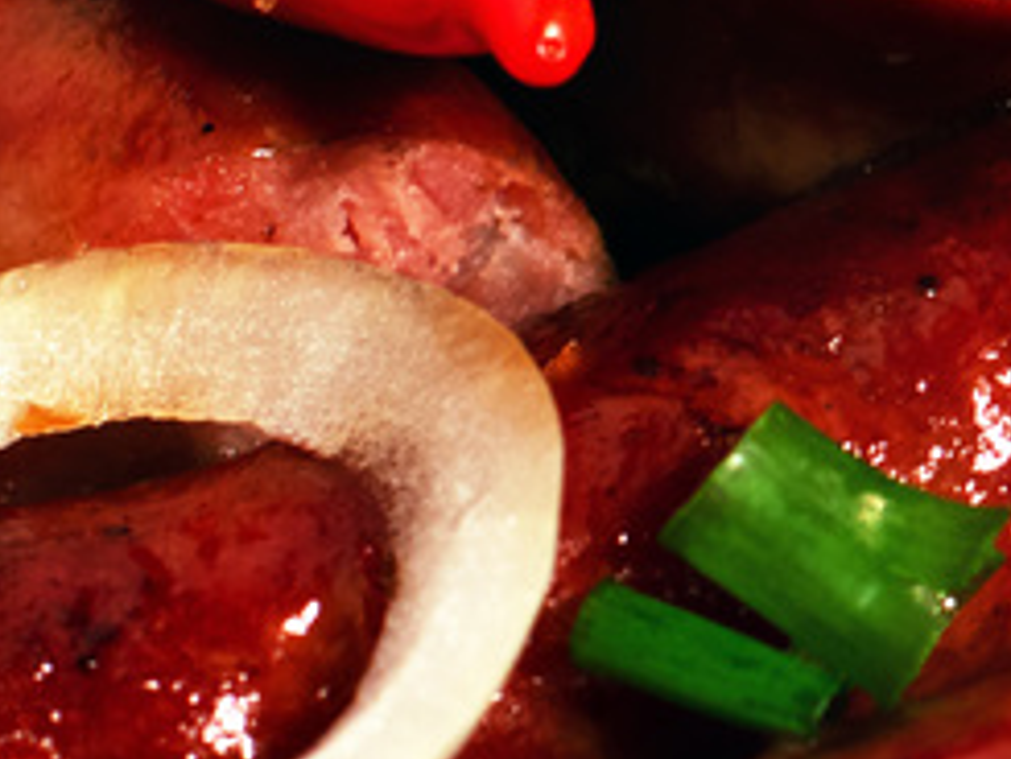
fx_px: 10315
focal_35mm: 353
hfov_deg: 5.5
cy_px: -62
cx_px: 1911
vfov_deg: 4.2
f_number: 5.6
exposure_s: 1/5
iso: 200
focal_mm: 50
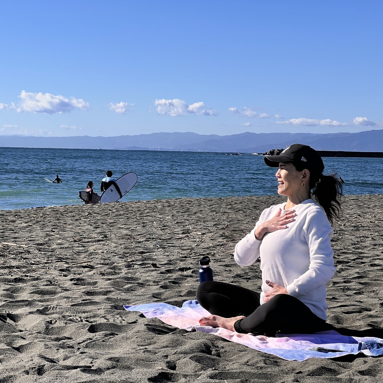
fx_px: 1139
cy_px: 192
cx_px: 128
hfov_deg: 19.0
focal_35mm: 91
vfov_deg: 19.1
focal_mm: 9
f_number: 2.8
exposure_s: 1/911
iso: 32
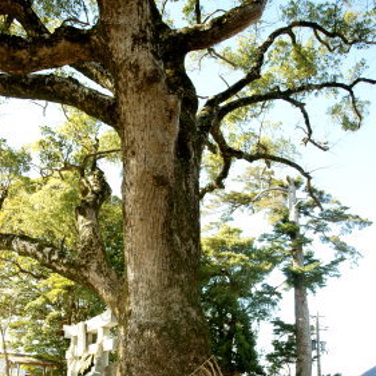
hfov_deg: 46.0
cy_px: 298
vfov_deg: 44.0
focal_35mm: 36
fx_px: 442
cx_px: 177
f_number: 7.1
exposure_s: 1/60
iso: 320
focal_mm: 26
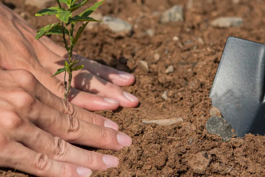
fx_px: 1649
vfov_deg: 6.1
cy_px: 20
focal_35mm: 224
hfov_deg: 9.2
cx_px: 79
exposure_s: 1/3200
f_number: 2.8
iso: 100
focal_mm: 85
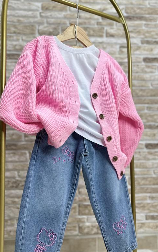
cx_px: 83
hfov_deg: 47.6
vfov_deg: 70.4
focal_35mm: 26
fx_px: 179
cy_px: 126
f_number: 1.78
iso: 64
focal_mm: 6.86
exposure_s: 1/100
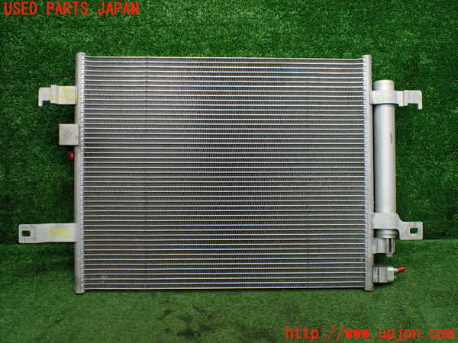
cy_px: 172
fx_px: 397
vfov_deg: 46.8
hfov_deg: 60.0
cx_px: 229
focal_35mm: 30
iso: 320
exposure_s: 1/125
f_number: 2.3
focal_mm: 5.4
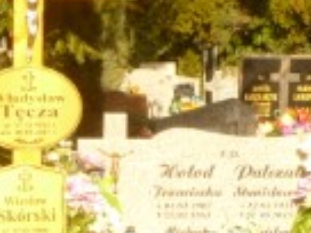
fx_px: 1186
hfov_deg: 14.9
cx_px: 101
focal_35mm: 132
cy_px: 388
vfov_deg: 10.7
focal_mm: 5
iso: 200
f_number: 3.3
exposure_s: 1/640
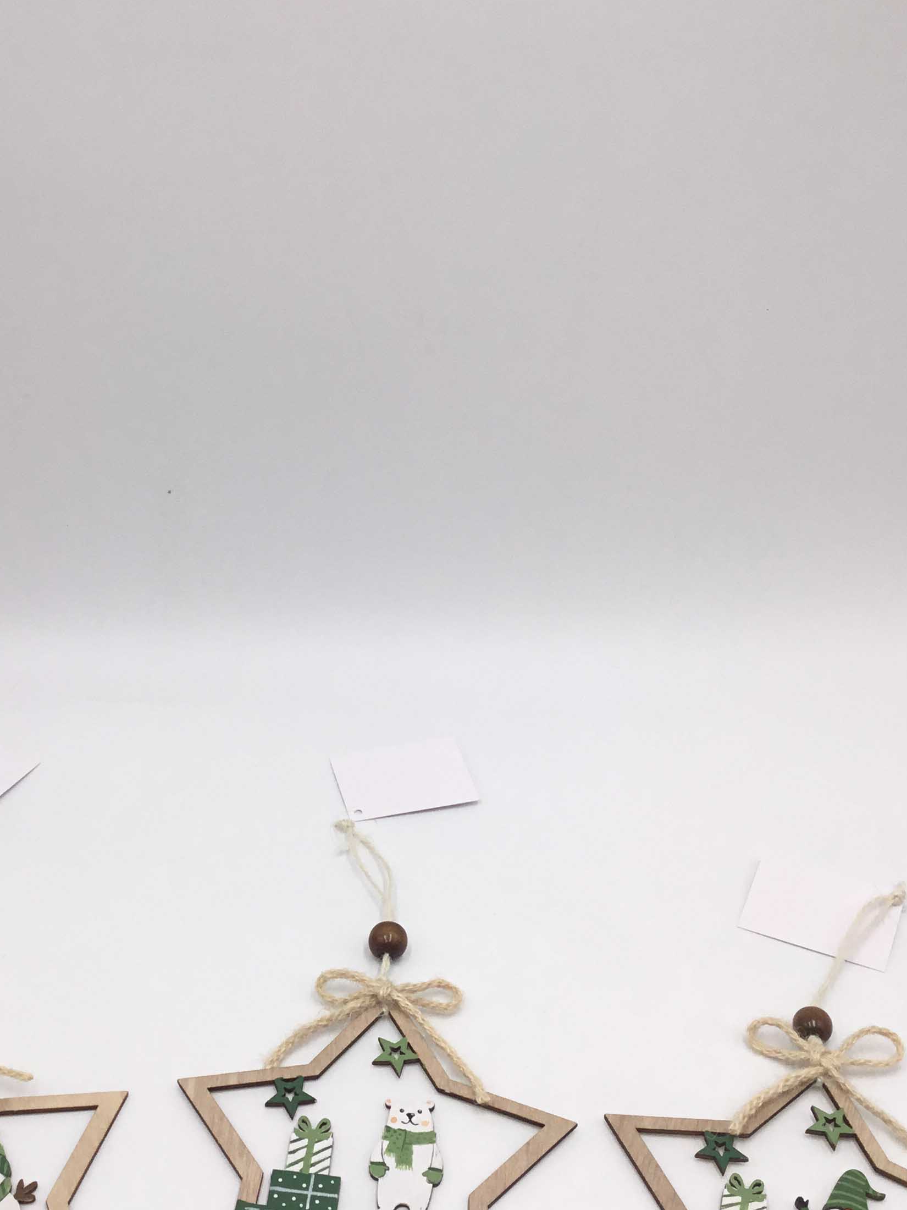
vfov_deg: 41.0
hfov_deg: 31.4
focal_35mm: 46
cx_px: 361
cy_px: 736
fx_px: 1607
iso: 25
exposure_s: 1/314
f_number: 2.4
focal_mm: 3.3
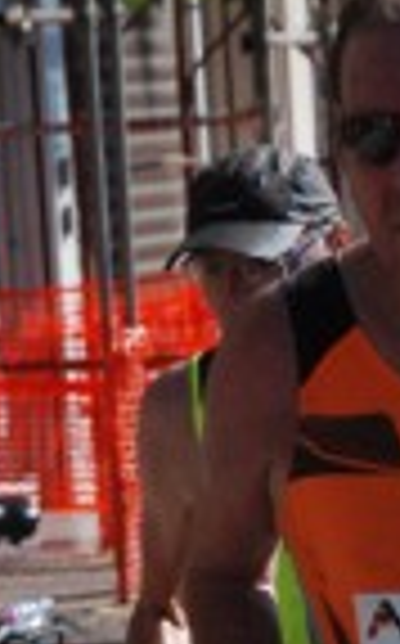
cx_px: 348
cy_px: 946
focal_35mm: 483
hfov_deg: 2.7
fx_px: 8453
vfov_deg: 4.3
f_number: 8
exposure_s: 1/2000
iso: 1000
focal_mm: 75
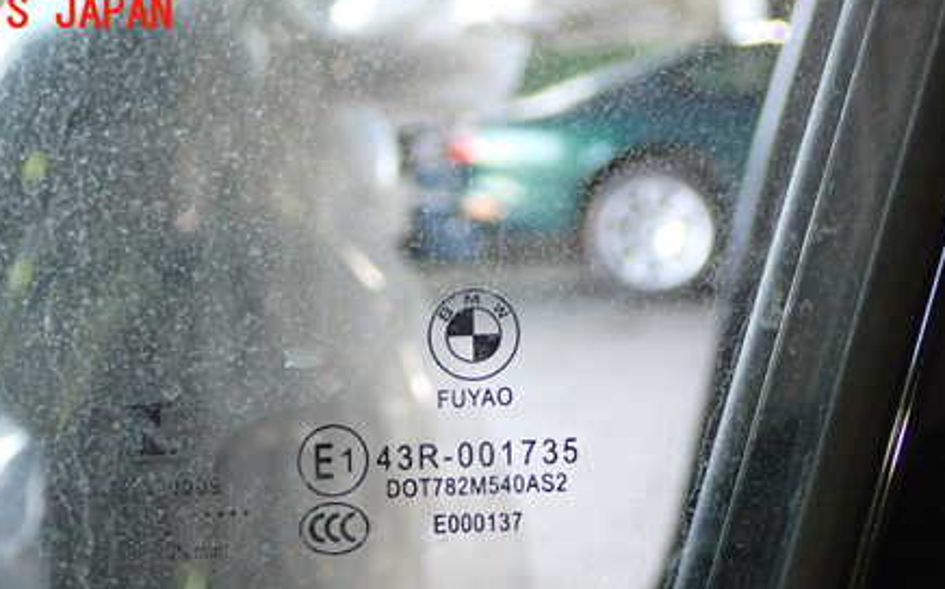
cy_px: 474
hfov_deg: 28.2
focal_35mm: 73
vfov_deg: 17.7
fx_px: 1879
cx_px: 429
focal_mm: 9.01
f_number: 3.2
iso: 500
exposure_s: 1/50
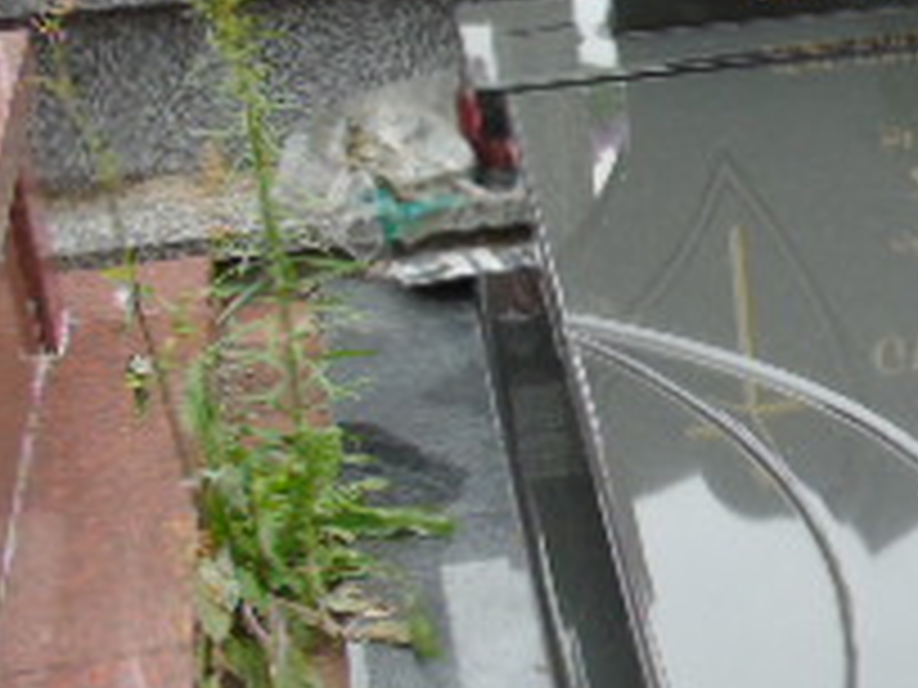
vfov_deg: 16.2
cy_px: 405
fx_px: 2413
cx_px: 1314
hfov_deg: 19.2
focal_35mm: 91
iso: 80
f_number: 3.6
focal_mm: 5.2
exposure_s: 1/125
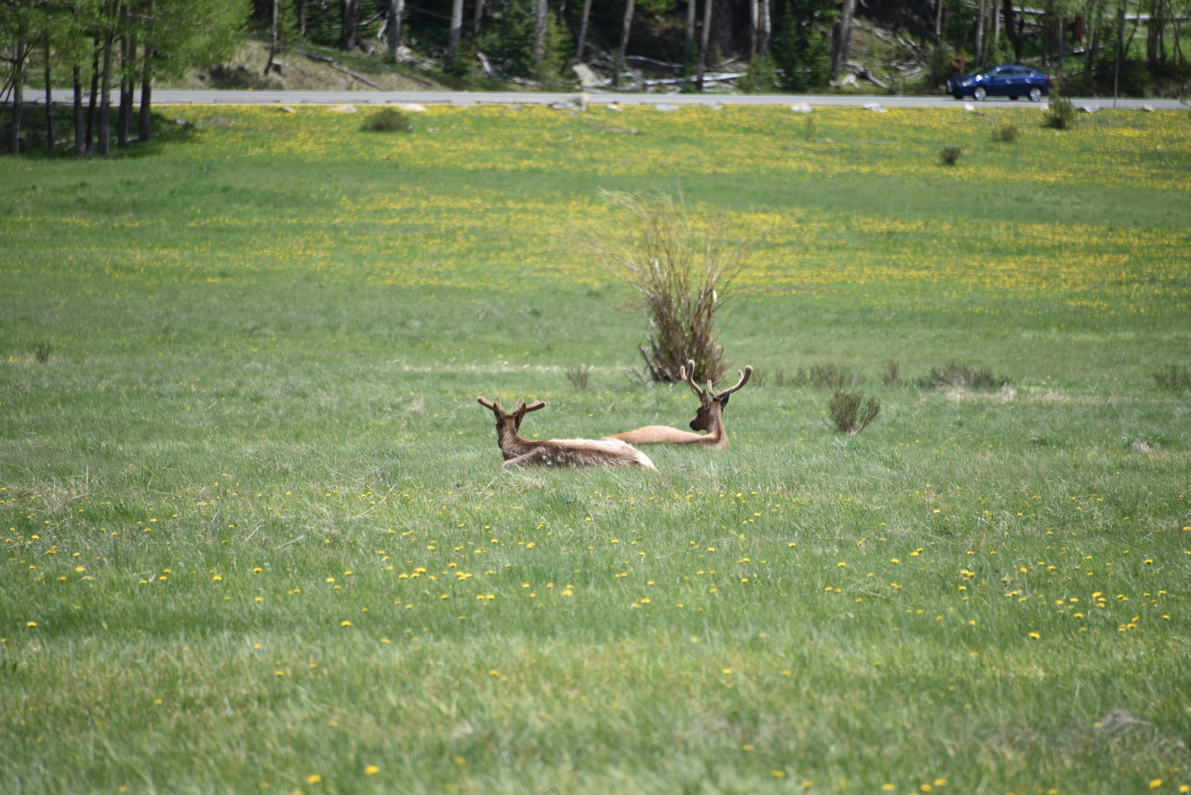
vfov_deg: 4.6
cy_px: 398
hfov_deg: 6.9
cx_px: 596
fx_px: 9927
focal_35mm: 300
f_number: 5.6
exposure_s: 1/640
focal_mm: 300
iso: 200
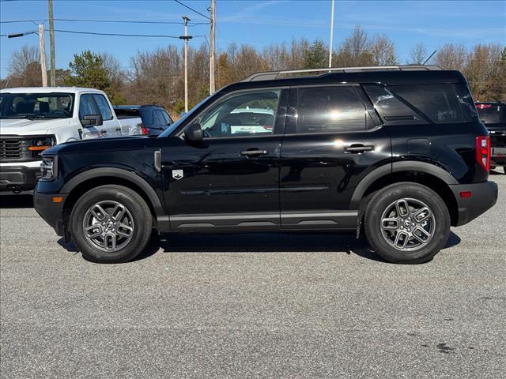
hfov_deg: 39.7
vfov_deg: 30.3
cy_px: 190
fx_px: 702
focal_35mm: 48
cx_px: 253
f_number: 1.78
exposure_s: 1/4310
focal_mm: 6.76
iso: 64
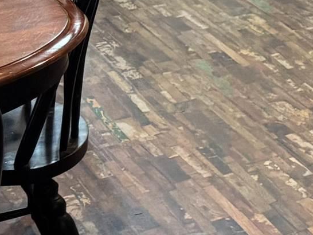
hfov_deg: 11.3
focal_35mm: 135
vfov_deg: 10.3
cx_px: 828
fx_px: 1221
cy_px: -205
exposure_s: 1/60
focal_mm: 6.76
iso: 250
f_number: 1.78
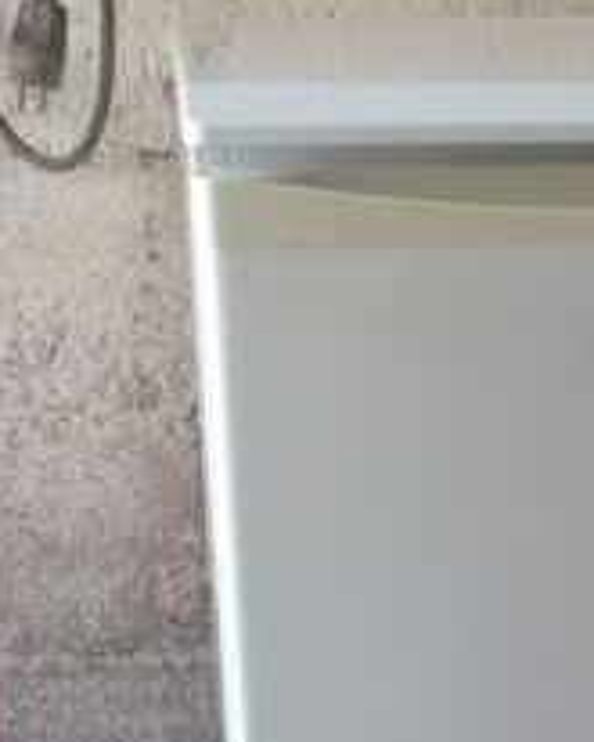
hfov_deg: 14.1
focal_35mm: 106
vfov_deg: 17.4
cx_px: 738
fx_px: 2328
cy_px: 854
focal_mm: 5.8
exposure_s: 1/50
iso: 400
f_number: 2.8
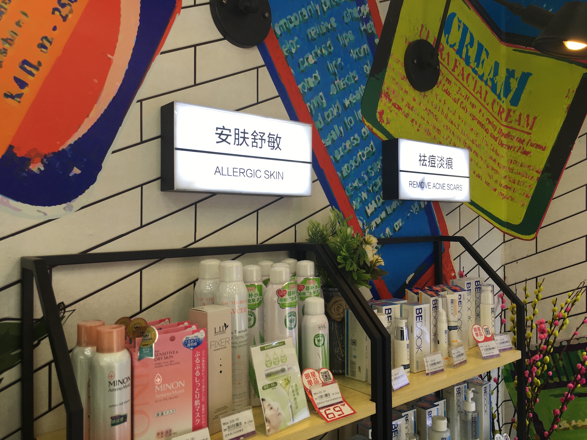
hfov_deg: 61.7
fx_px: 492
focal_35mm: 29
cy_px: 220
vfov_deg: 48.2
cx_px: 294
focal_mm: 4.15
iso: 32
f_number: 2.2
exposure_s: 1/50
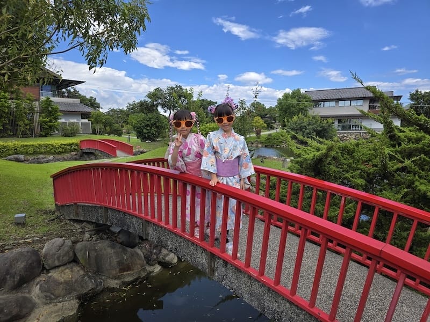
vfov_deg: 58.9
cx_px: 215
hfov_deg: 73.9
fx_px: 286
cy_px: 161
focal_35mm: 23
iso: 12
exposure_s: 1/667
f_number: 1.7
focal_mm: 6.3
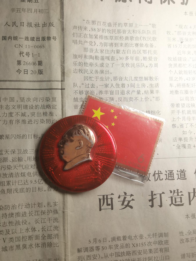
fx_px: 204
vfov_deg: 65.3
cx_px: 98
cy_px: 130
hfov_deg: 51.4
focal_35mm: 27
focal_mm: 4.94
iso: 50
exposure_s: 1/282
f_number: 1.9
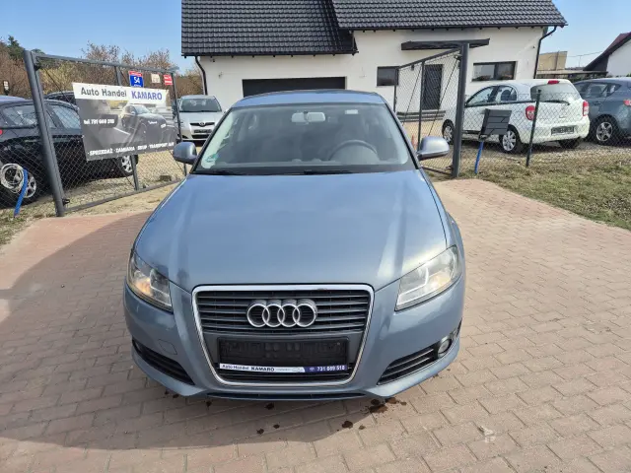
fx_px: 419
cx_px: 316
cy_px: 236
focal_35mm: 23
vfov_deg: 58.9
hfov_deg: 73.9
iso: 25
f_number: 1.8
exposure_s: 1/1204
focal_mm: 5.4
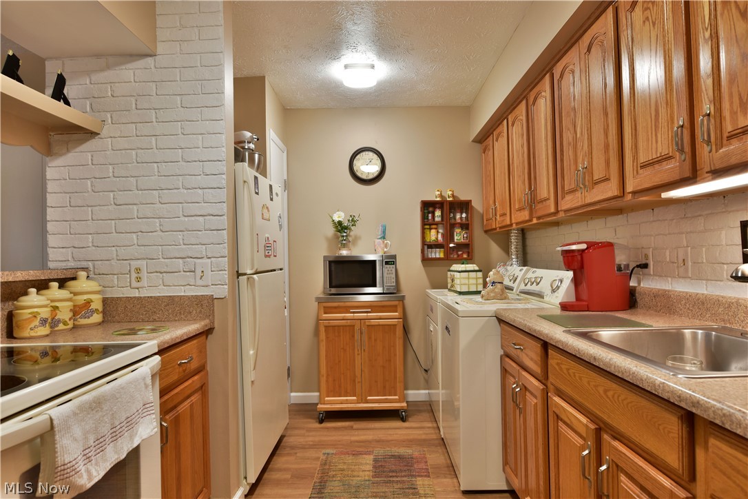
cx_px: 374
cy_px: 250
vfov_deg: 59.5
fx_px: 436
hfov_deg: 81.2
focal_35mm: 21
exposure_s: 1/6
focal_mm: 14
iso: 200
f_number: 4.5
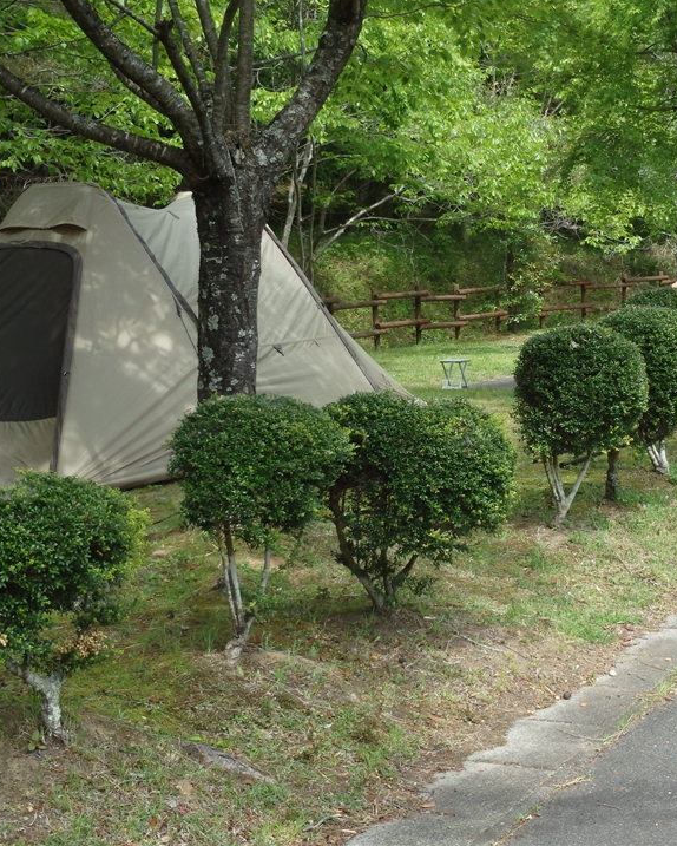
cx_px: 464
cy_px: 422
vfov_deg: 29.6
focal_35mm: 64
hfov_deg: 23.7
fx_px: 1602
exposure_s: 1/200
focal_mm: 8.8
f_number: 4.9
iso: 125
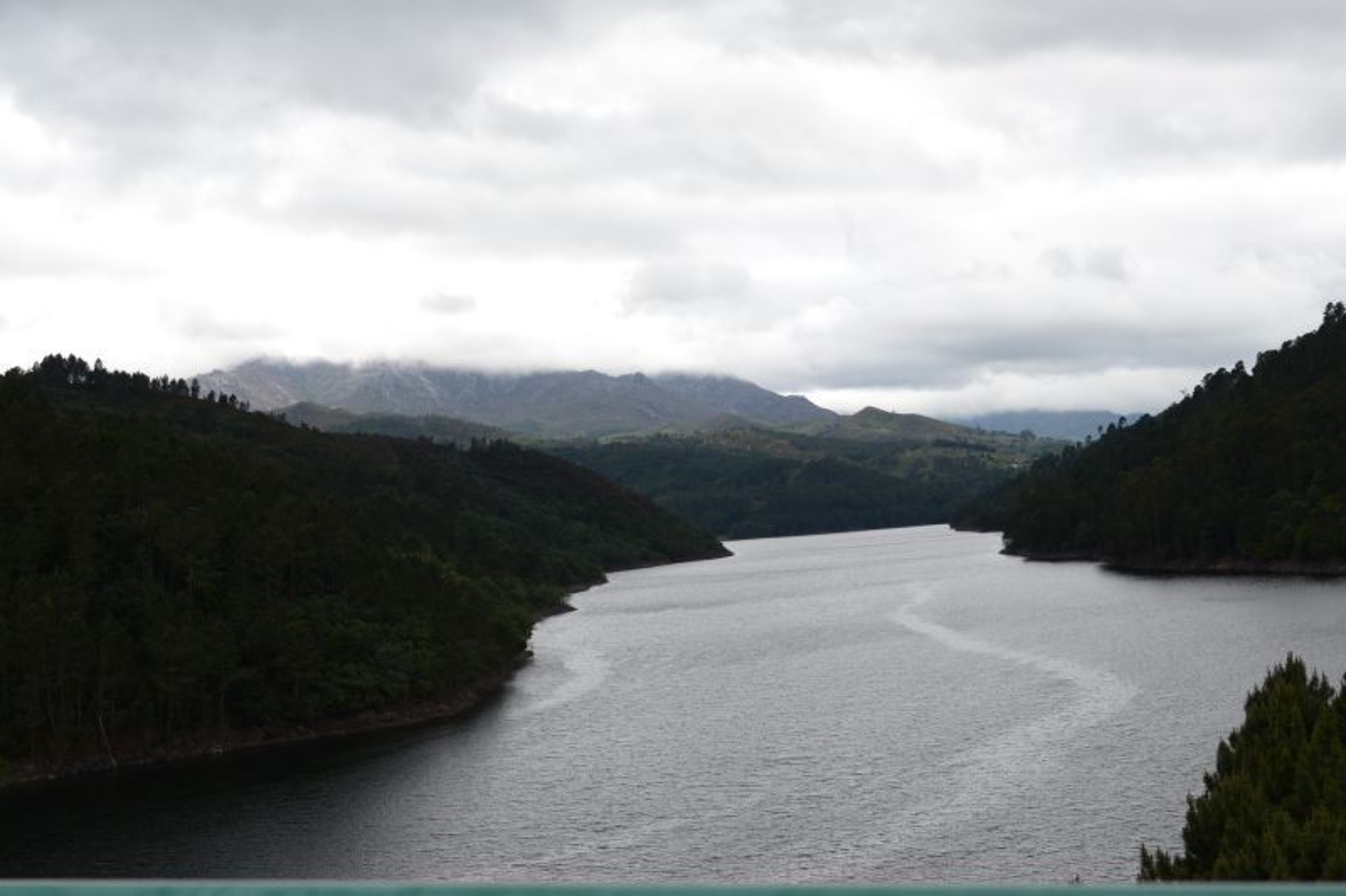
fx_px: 1962
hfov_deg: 37.9
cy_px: 448
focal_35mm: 52
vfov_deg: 25.7
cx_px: 673
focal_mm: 35
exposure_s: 1/200
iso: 100
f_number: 5.6
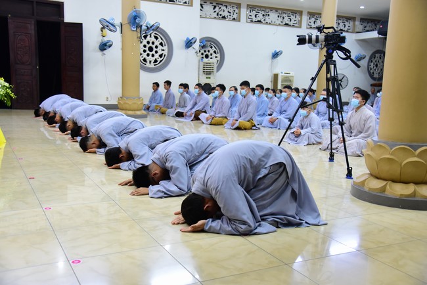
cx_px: 214
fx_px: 451
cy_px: 142
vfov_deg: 35.1
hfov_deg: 50.7
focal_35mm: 38
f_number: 4.5
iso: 2500
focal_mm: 38
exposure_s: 1/50
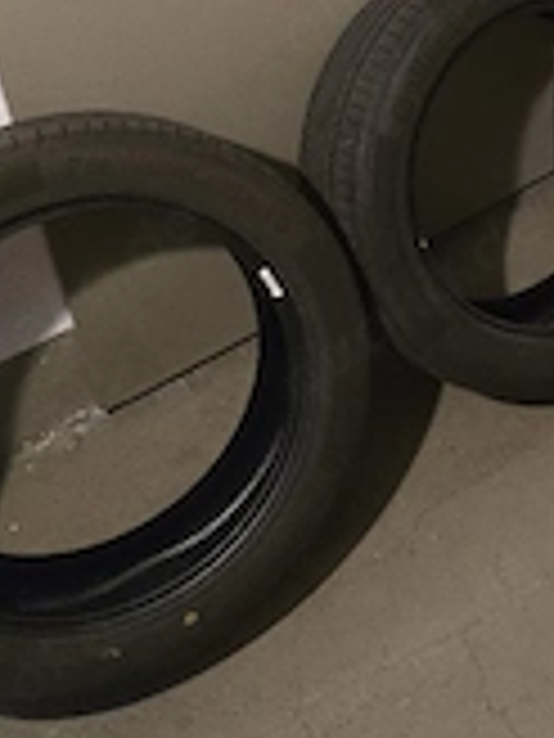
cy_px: 0
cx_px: 509
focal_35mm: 56
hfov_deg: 25.2
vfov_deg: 31.7
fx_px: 1195
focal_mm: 6.3
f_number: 1.7
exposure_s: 1/101
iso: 2000
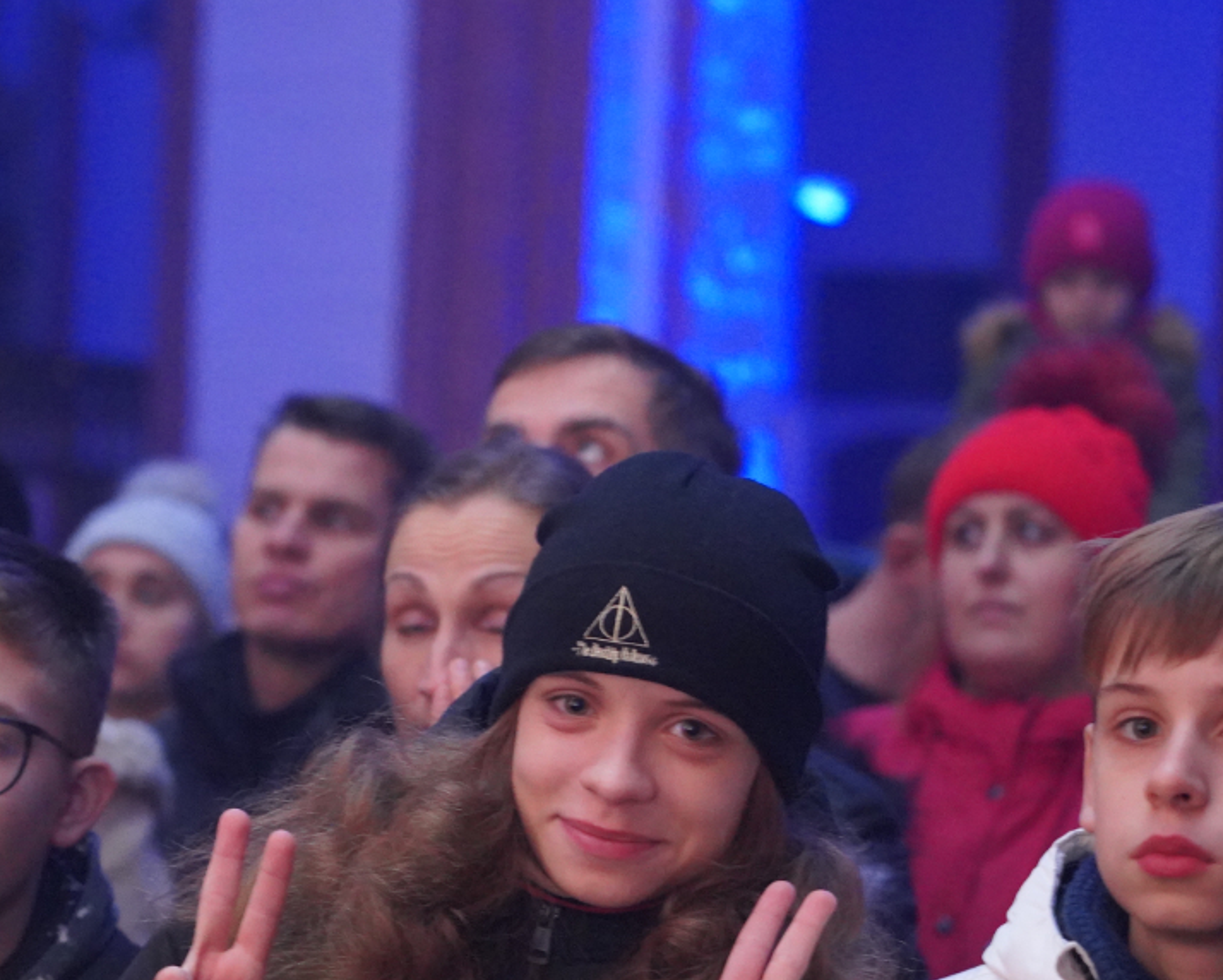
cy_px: 678
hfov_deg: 12.7
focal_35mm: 152
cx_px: 481
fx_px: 5505
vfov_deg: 10.2
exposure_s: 1/60
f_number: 4
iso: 12800
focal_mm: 89
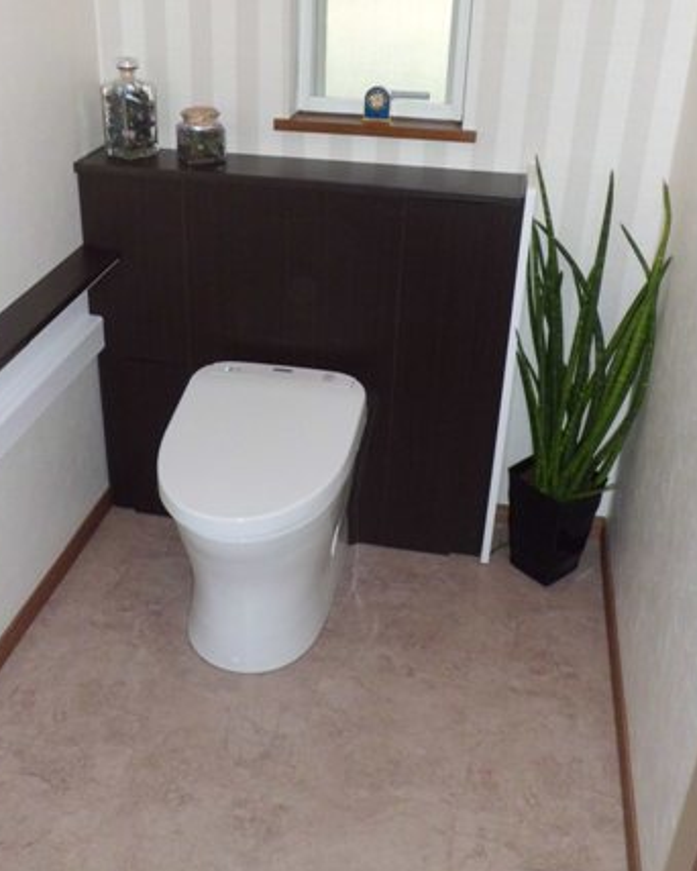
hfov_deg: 39.1
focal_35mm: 38
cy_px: 388
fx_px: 979
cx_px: 296
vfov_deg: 47.8
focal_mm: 4.7
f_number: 2.8
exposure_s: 1/60
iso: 200
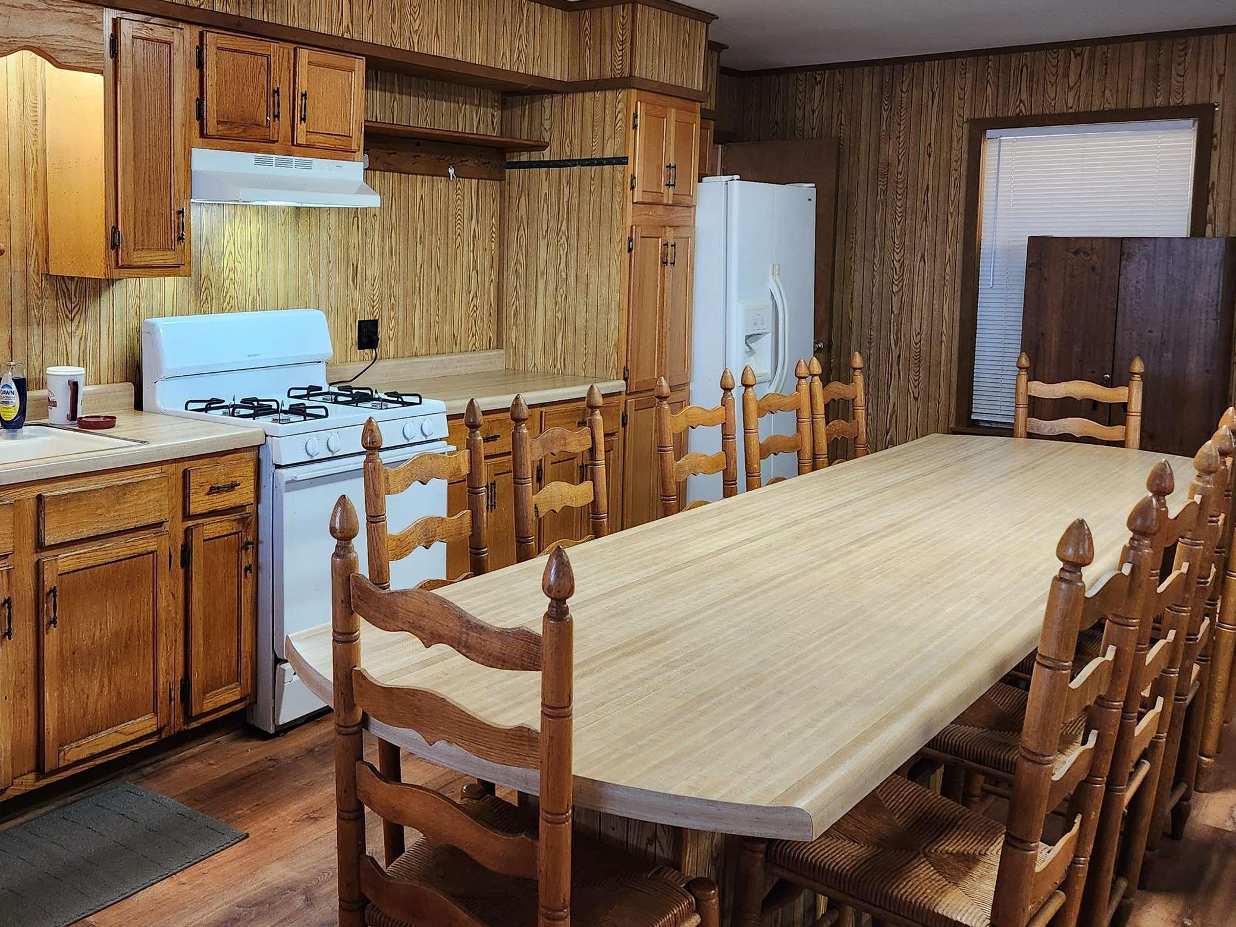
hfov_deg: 52.6
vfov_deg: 41.5
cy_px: 353
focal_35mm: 34
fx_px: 1214
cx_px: 385
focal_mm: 5.4
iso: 320
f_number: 1.8
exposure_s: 1/120
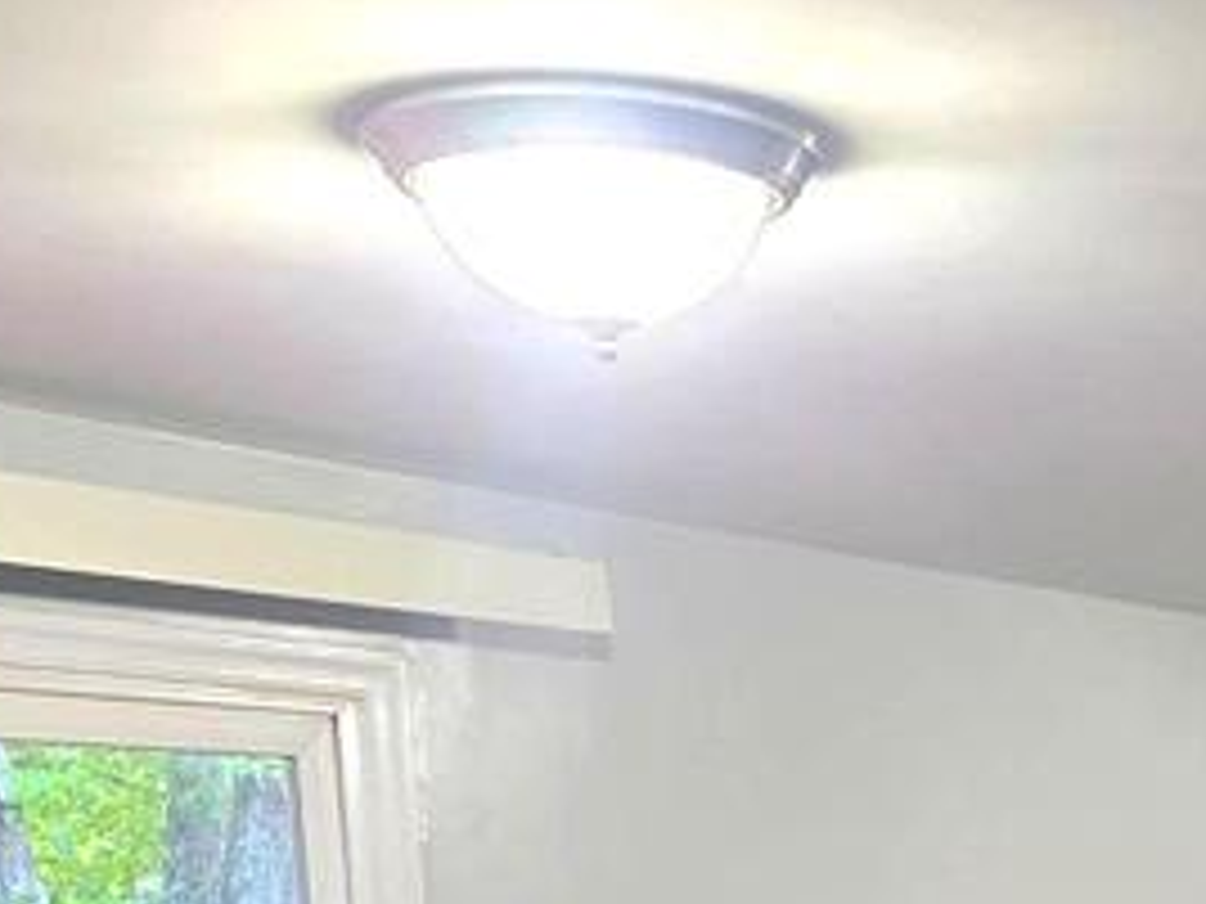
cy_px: 1349
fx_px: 3066
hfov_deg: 20.5
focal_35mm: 88
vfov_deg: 15.5
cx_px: 1516
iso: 320
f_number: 1.7
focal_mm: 6.3
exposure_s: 1/120
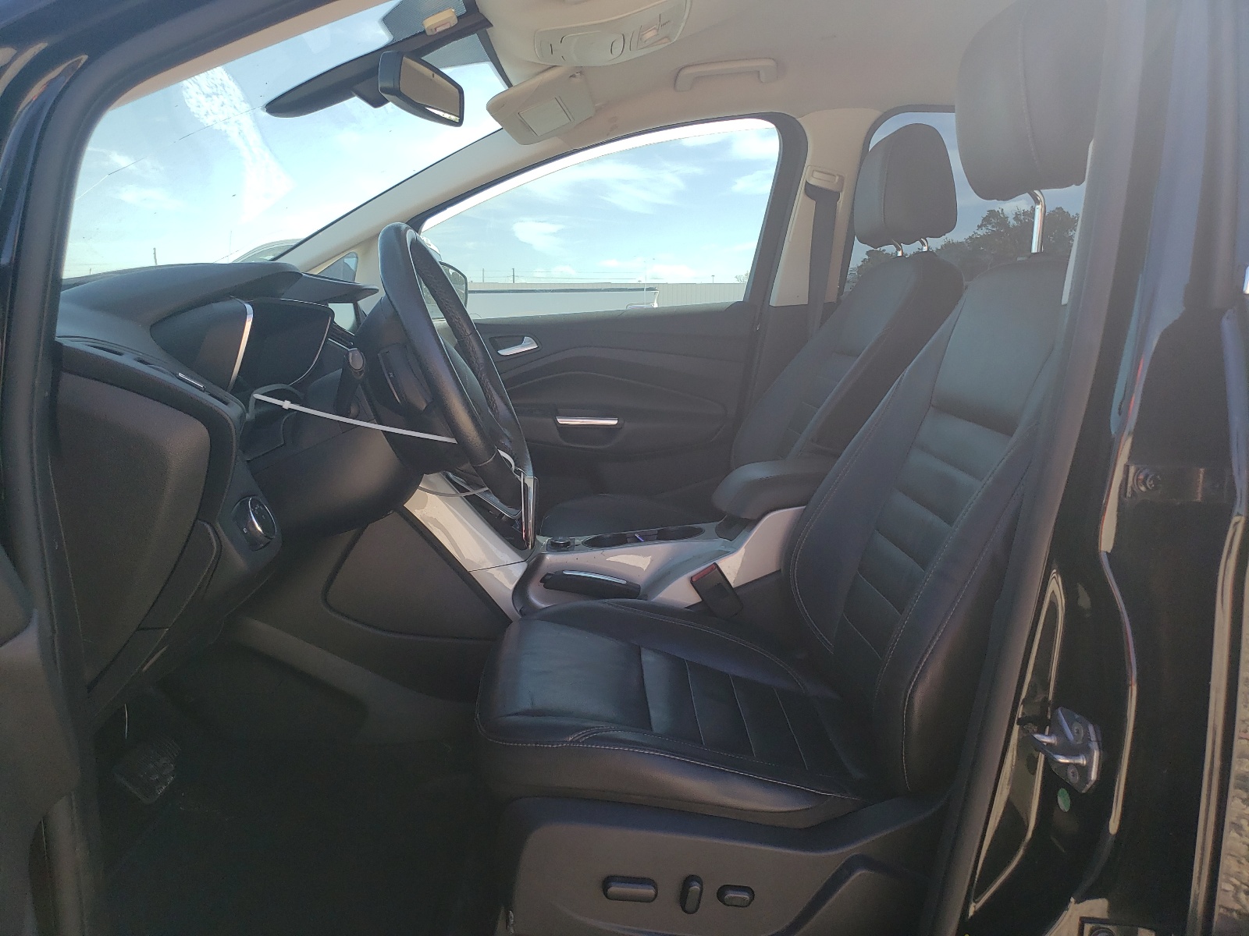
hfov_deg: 67.3
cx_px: 624
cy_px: 468
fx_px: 938
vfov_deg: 53.1
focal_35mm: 26
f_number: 1.5
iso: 50
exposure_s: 1/714
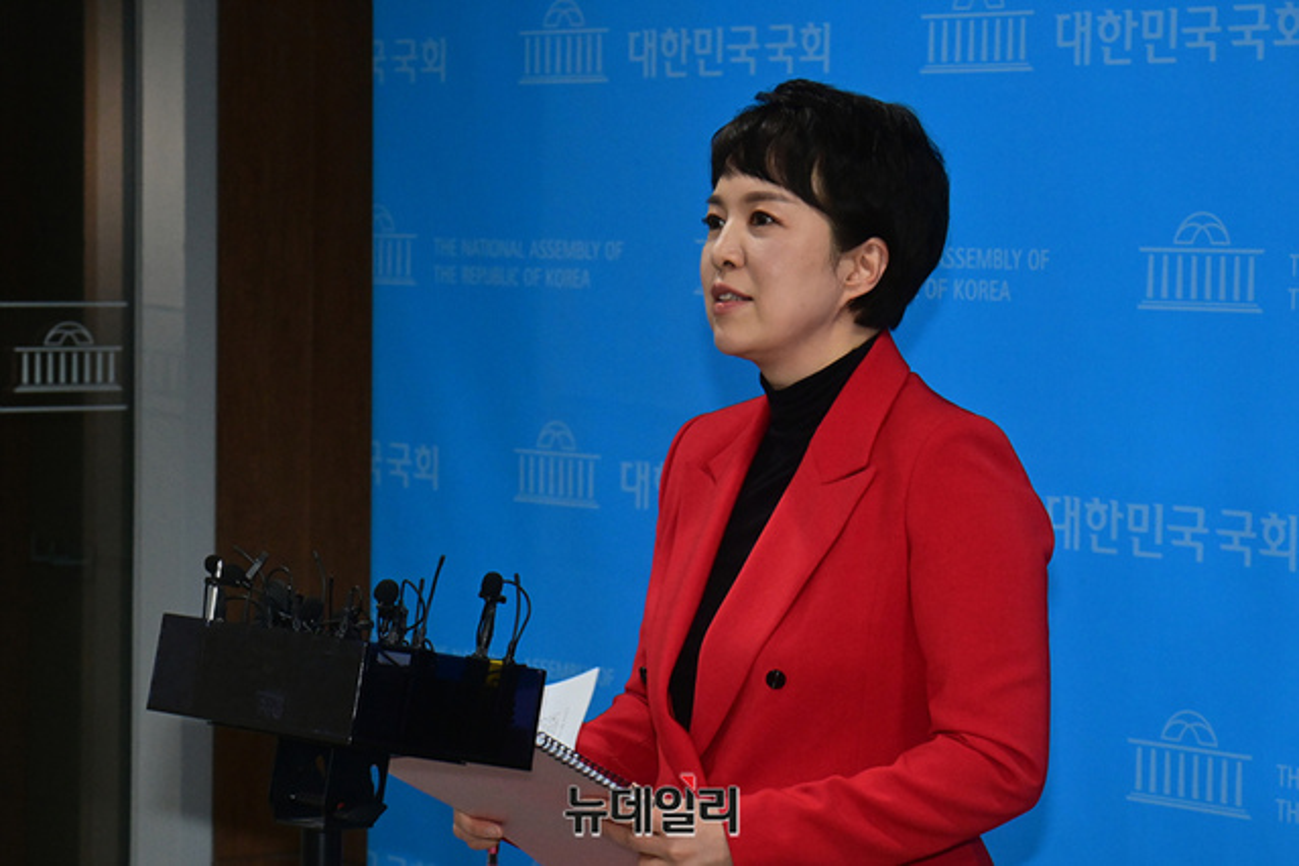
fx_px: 4510
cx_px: 650
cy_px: 433
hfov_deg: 16.4
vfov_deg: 11.0
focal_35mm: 125
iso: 6400
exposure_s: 1/250
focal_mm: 125
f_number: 10
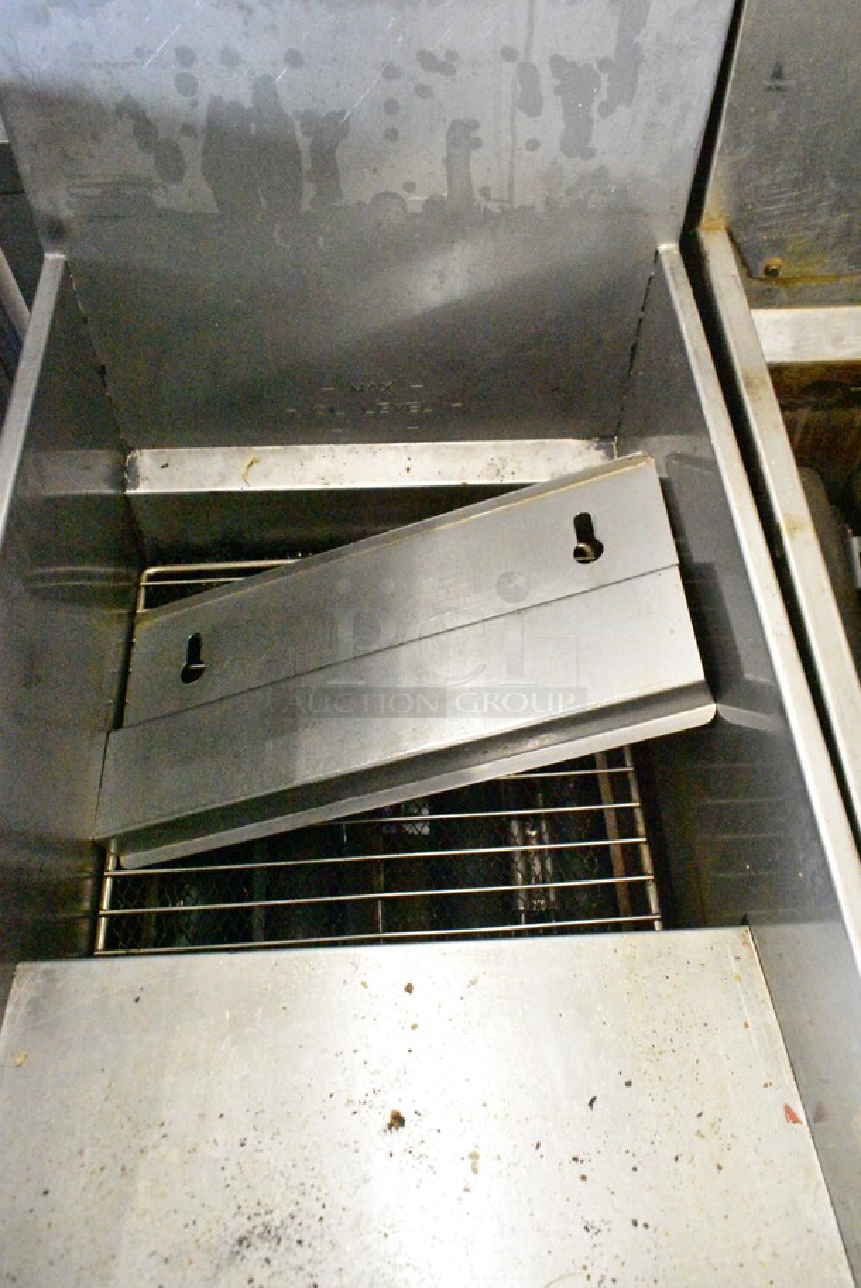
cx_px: 430
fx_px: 1075
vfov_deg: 61.9
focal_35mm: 30
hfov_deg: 43.7
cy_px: 644
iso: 25600
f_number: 8
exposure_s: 1/250
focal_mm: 20
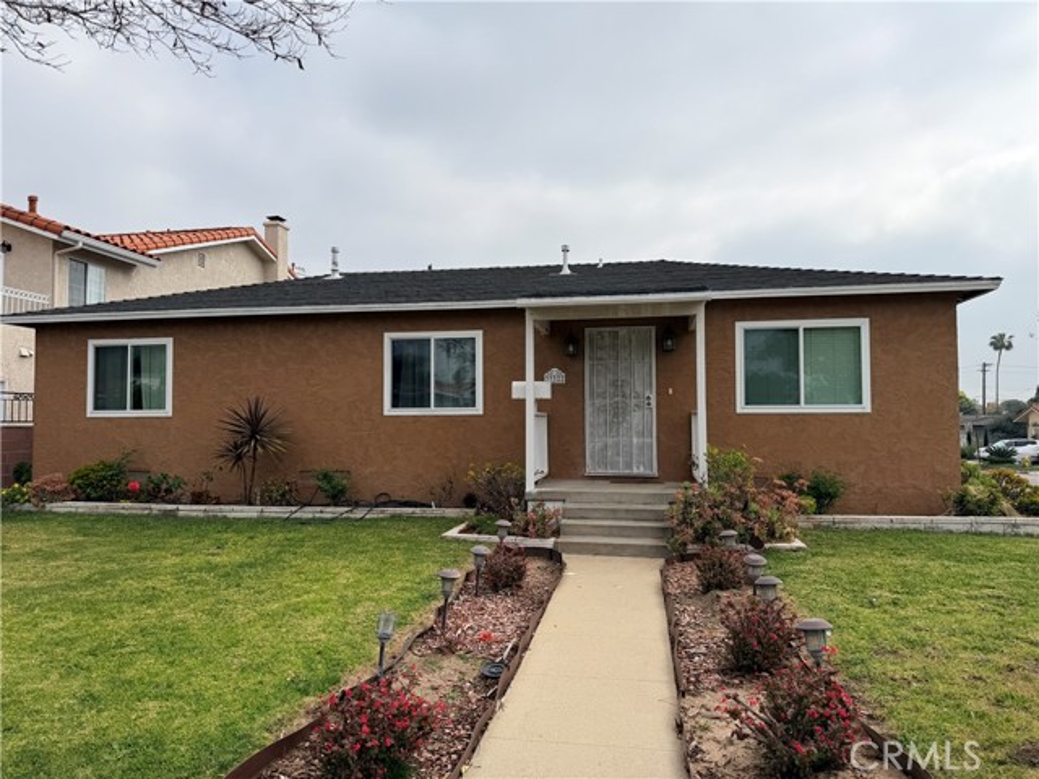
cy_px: 390
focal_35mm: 24
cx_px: 520
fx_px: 720
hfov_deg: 71.6
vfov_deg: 56.8
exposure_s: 1/8130
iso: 80
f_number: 1.78
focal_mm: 6.76
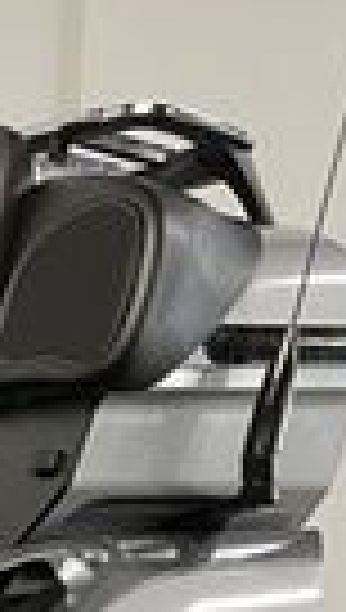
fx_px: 2159
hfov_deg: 7.4
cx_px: -899
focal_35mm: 133
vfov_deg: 15.4
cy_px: 774
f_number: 1.6
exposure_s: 1/50
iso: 80
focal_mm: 5.1
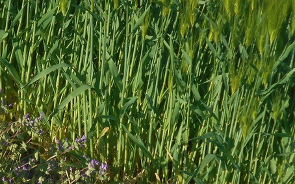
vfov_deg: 7.2
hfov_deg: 11.5
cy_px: 95
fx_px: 1464
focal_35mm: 182
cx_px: 55
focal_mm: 11.6
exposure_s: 1/400
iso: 80
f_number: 5.3
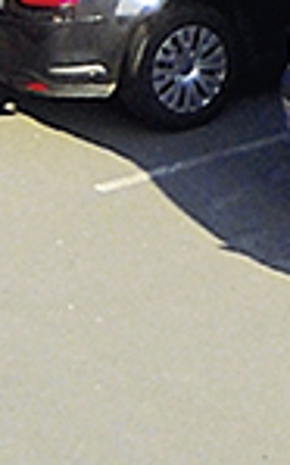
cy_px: -677
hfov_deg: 3.7
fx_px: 4430
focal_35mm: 350
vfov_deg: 5.8
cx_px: 645
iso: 64
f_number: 5.5
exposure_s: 1/154
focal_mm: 6.72
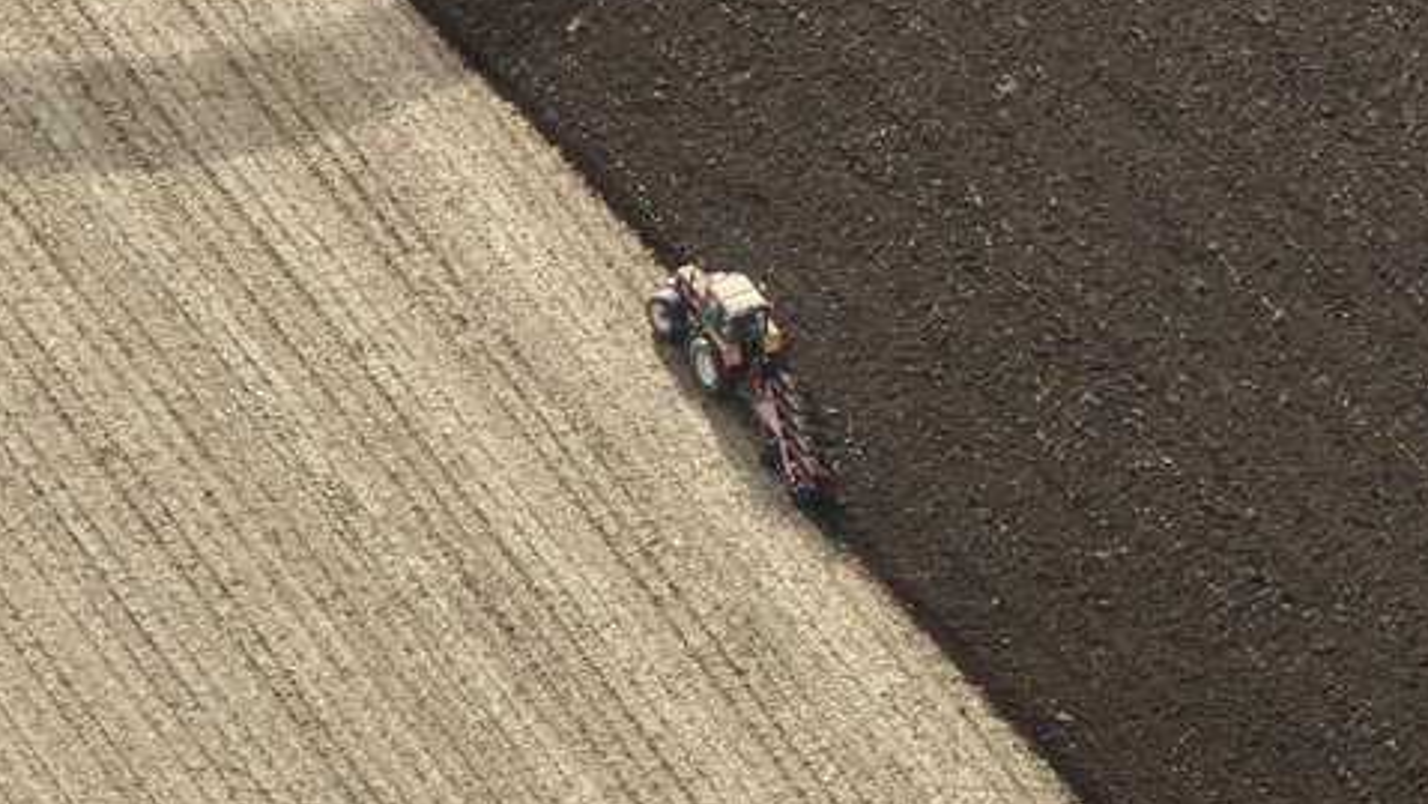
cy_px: -759
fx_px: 17912
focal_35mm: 473
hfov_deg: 4.6
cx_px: 48
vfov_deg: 2.6
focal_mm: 135
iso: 800
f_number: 8
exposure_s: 1/1600
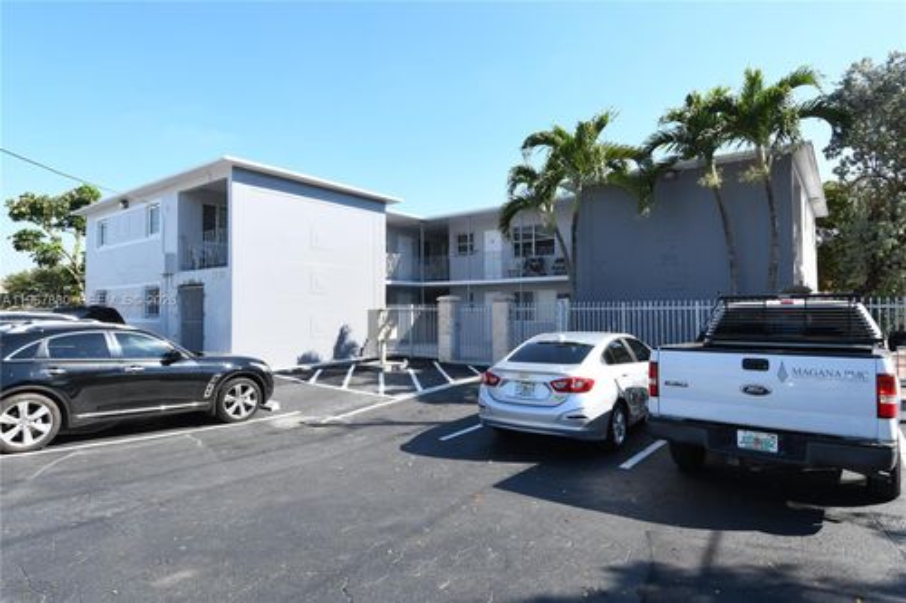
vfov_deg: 64.5
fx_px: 478
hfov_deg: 86.9
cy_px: 302
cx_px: 453
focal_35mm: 19
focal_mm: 13
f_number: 7.1
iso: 100
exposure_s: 1/125
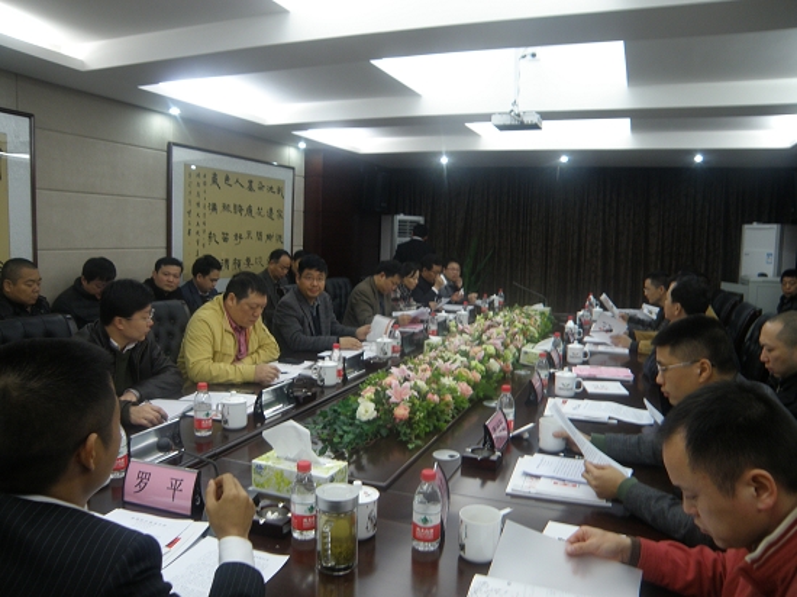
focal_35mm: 26
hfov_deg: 67.3
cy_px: 298
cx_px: 398
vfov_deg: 53.0
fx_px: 598
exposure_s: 1/8
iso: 125
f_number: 2.8
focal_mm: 4.6
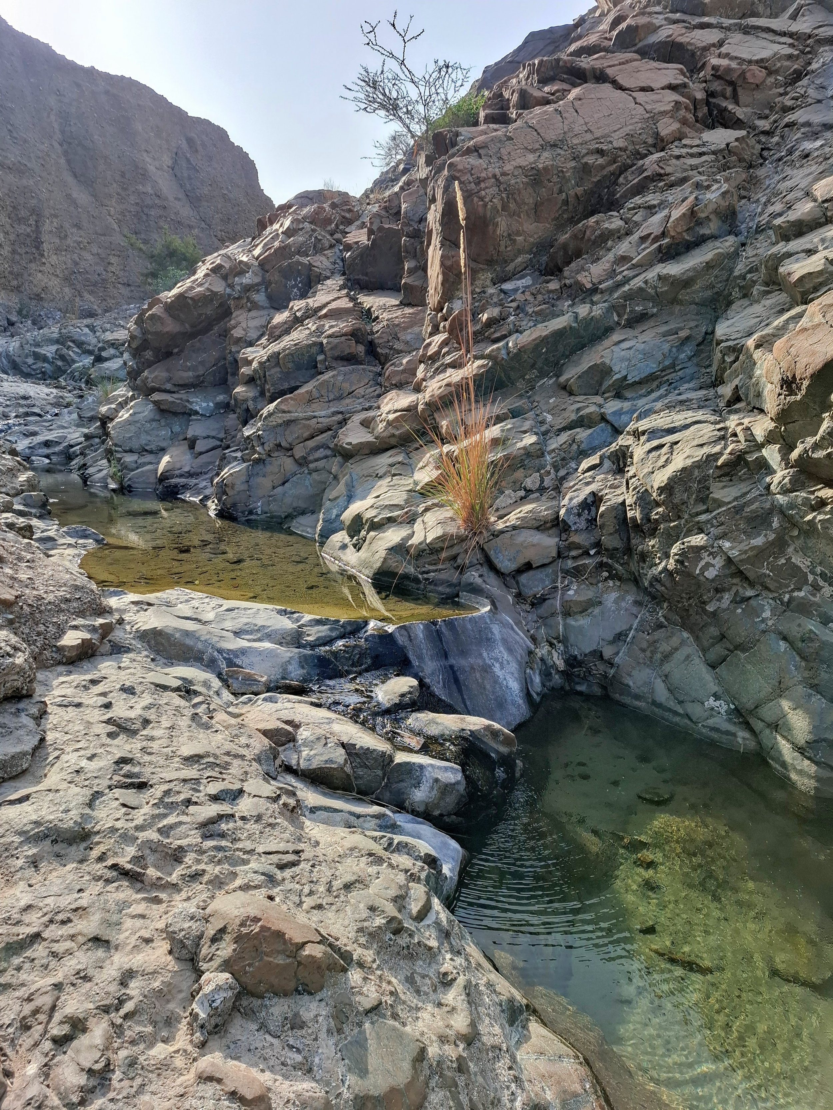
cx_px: 416
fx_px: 738
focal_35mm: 23
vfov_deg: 73.9
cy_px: 555
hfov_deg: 58.9
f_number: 1.8
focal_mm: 5.54
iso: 50
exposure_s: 1/1037
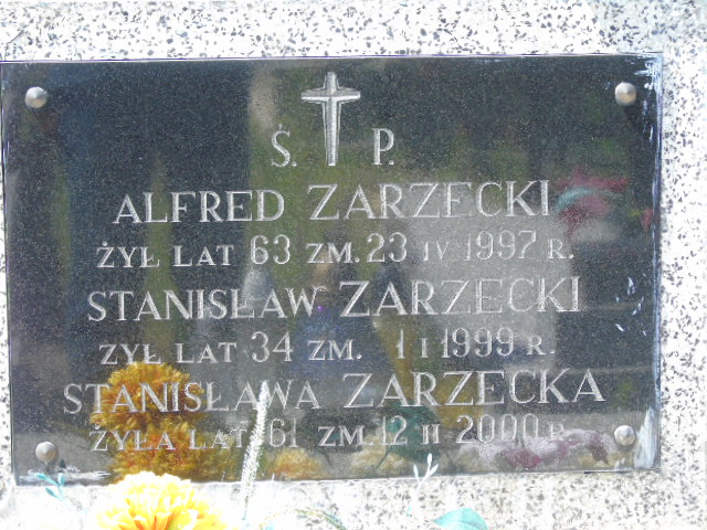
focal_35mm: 142
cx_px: 354
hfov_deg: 13.9
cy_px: 265
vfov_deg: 10.4
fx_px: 2900
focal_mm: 25
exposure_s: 1/125
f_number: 4.7
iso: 200
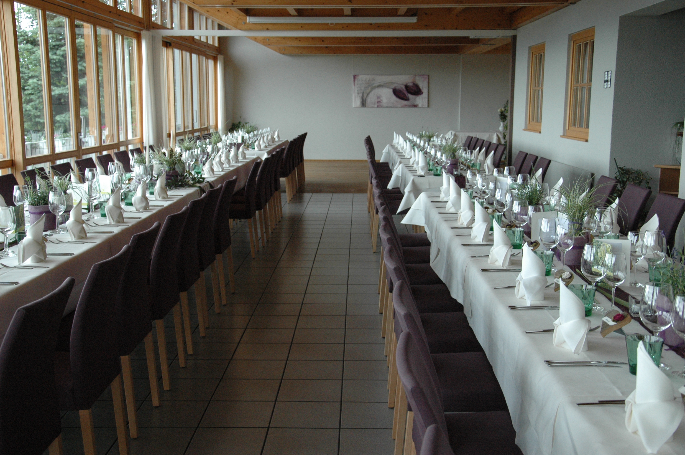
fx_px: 798
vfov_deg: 31.8
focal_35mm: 42
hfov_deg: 46.4
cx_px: 342
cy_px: 228
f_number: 5
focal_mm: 28
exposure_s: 1/100
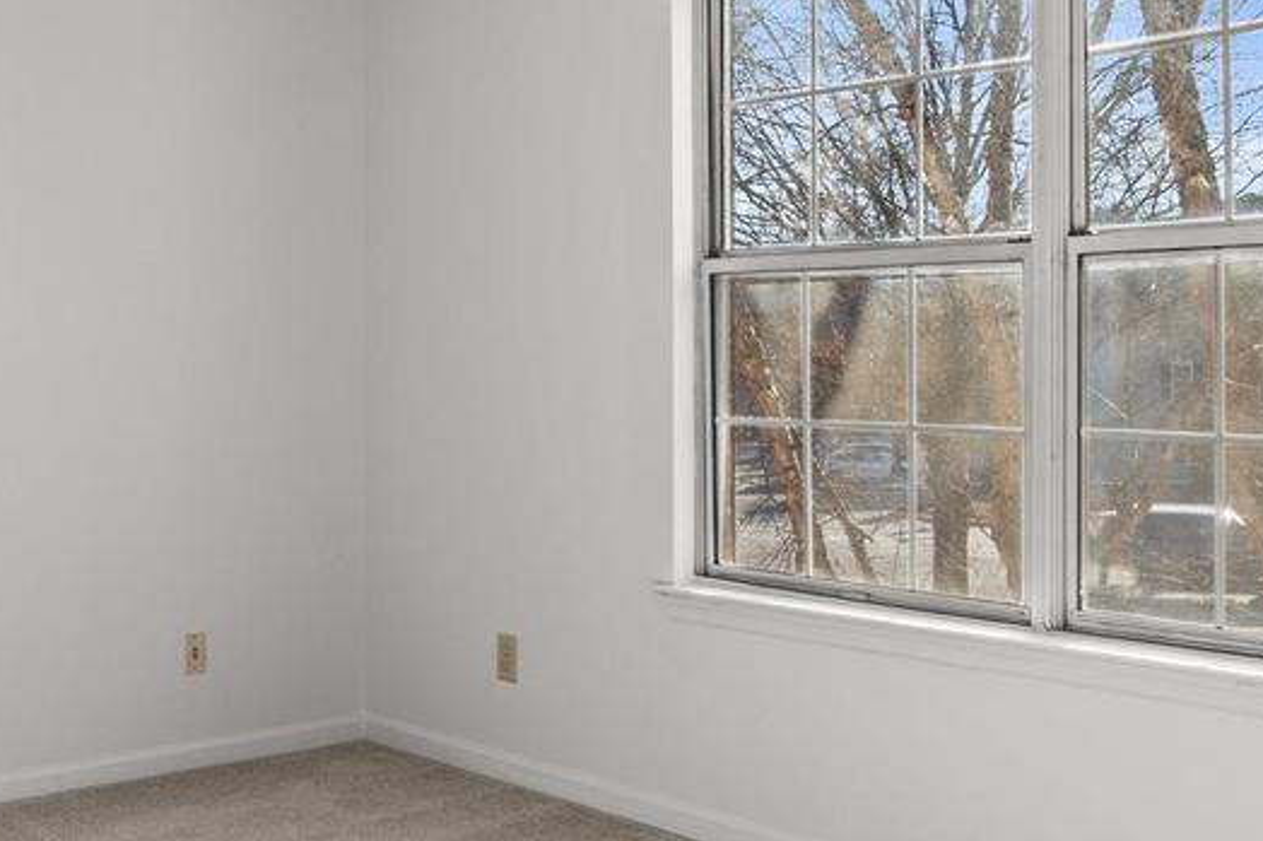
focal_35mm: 44
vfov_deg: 30.4
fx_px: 1543
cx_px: 388
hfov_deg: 43.7
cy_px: 342
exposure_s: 1/13
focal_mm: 16
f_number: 8
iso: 500
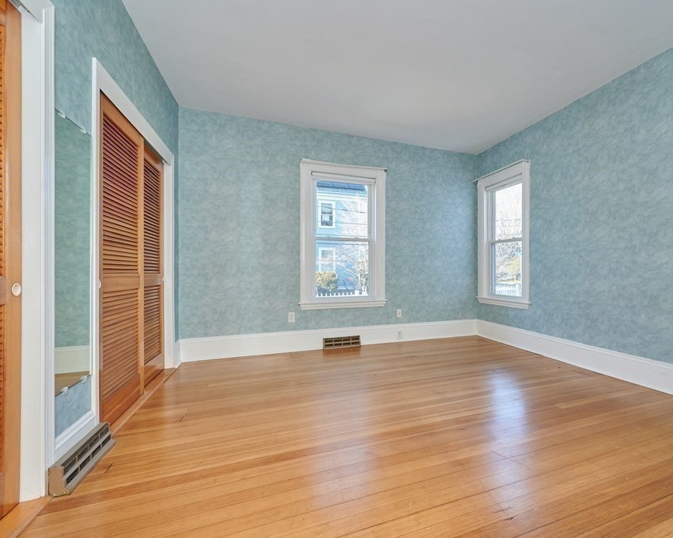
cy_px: 269
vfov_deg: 80.4
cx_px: 407
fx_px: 319
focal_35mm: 16
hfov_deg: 91.8
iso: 400
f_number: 5.6
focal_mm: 14
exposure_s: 1/100
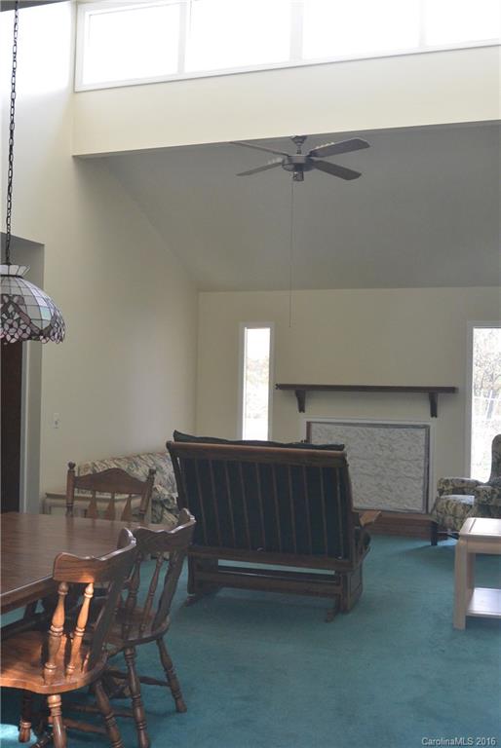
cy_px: 374
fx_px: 833
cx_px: 250
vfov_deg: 48.4
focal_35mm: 40
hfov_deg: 33.5
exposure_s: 1/125
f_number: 4.2
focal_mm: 15
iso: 720
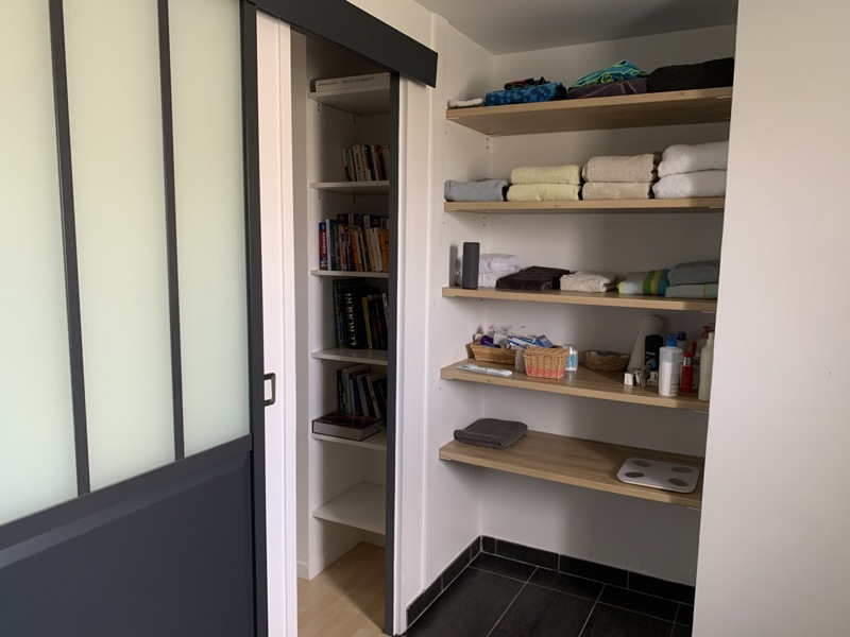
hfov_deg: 67.3
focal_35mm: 26
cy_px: 318
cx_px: 425
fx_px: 638
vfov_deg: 53.1
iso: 200
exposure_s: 1/60
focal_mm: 4.25
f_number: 1.8
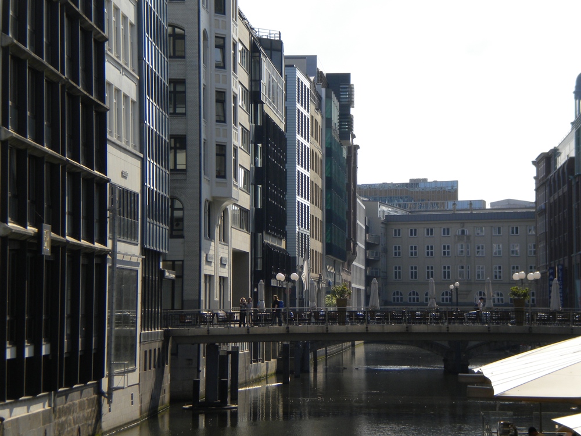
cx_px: 290
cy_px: 218
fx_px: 1762
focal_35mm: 105
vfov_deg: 14.1
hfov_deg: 18.7
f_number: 5.9
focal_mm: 18.9
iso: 123
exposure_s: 1/498
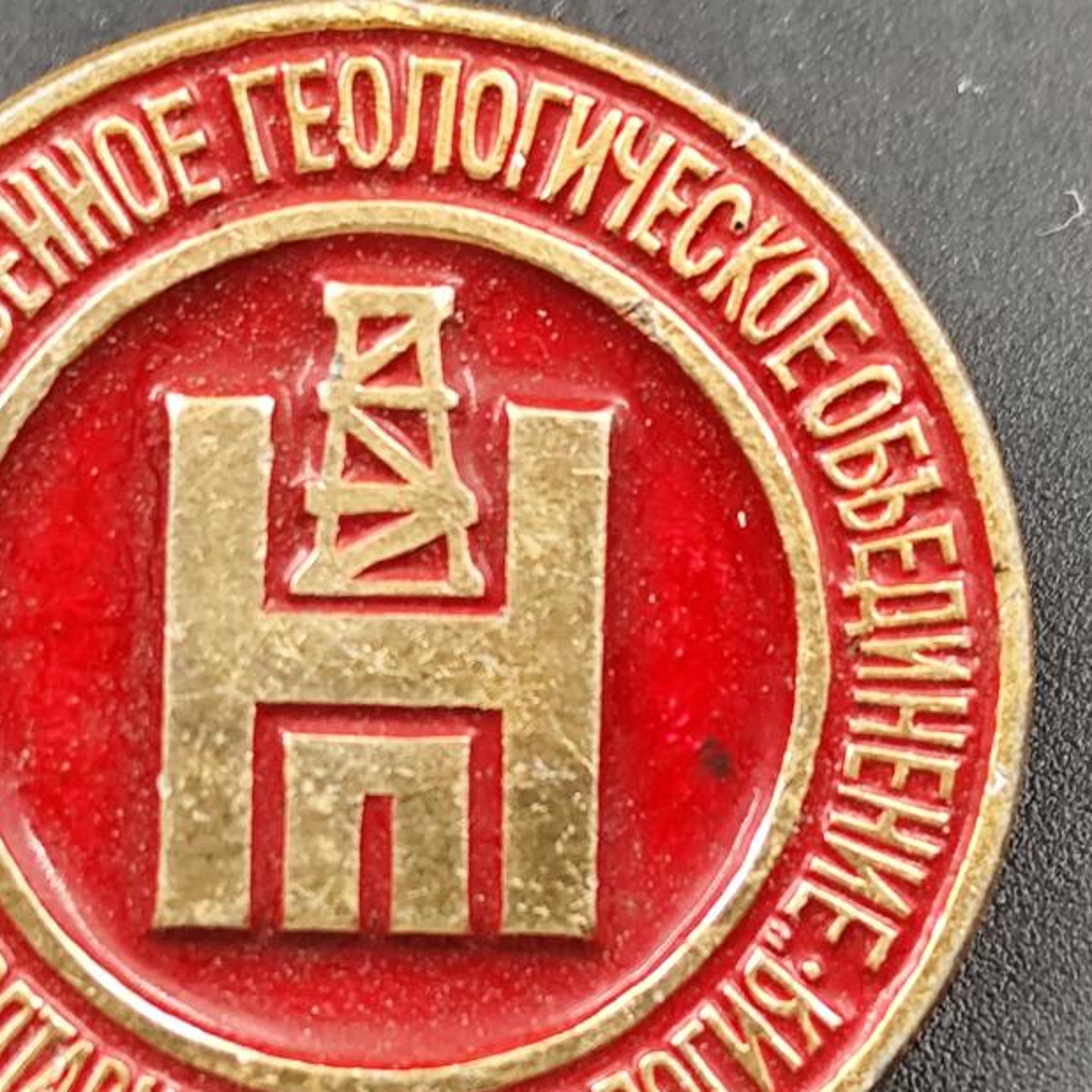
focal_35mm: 144
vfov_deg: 12.1
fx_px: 5139
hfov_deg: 12.1
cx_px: 545
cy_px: 783
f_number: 1.65
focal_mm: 6.14
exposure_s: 1/100
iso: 200
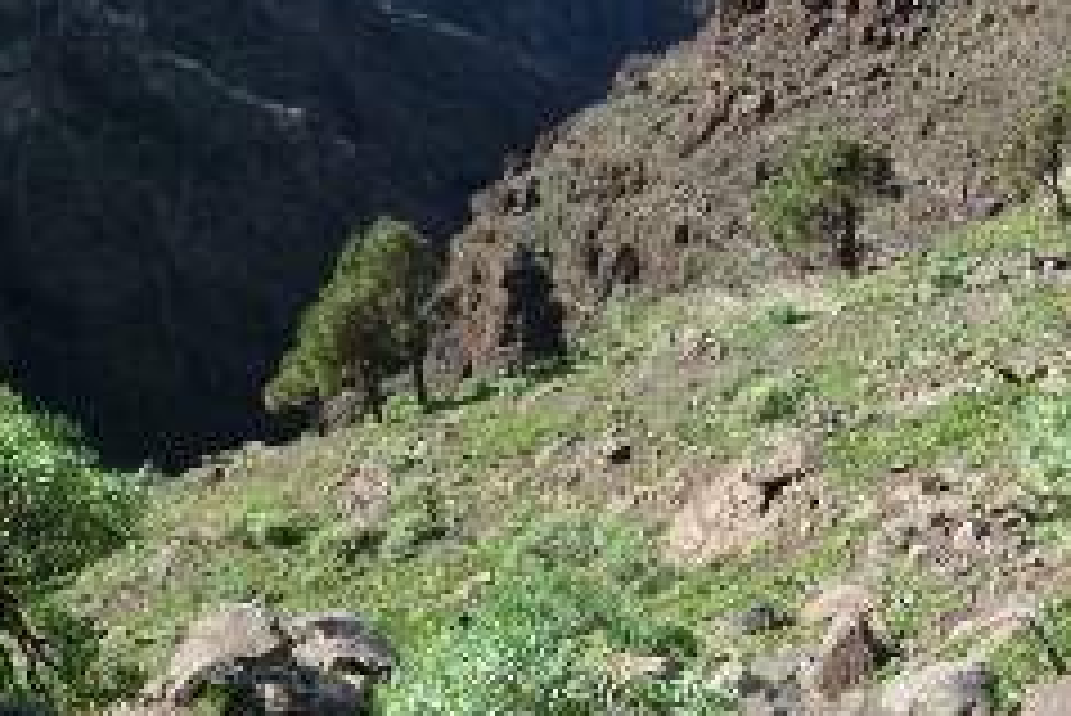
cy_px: 54
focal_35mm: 88
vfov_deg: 15.4
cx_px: 1040
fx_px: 2619
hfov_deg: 22.3
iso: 80
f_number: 4
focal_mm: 6.9
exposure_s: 1/250
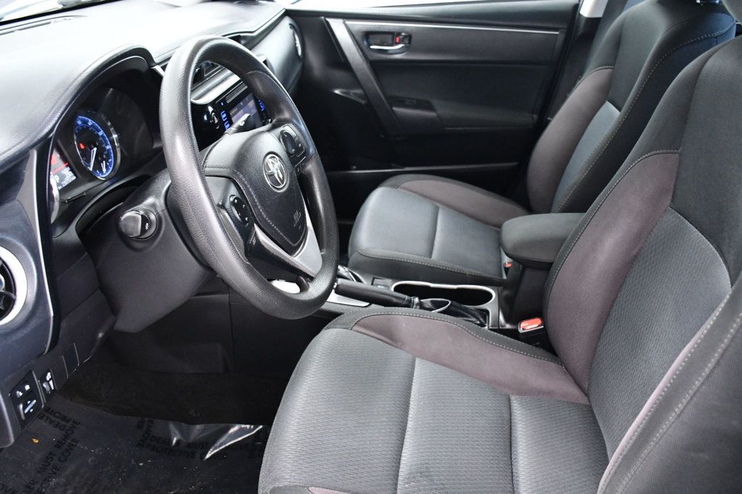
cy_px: 247
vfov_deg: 38.9
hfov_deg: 55.8
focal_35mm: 34
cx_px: 371
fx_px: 701
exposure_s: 1/80
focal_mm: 23
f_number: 4.5
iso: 2500
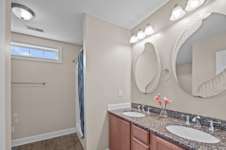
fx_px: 94
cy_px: 86
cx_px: 115
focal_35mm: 15
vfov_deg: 76.9
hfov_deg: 100.4
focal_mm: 7
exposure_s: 1/25
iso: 400
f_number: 4
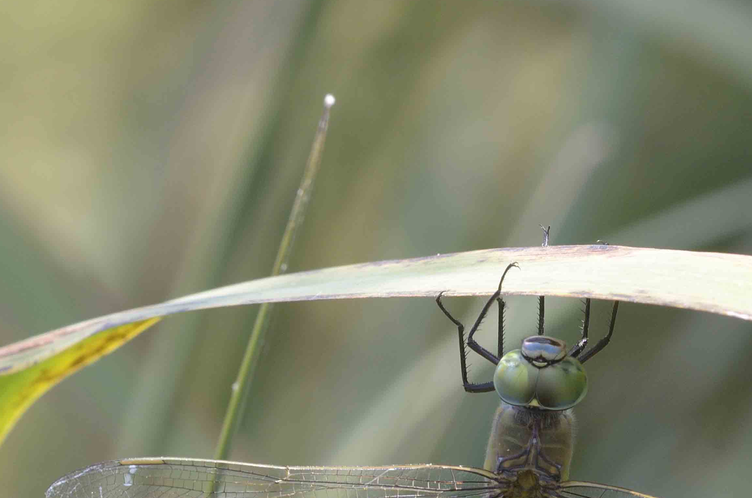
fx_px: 13364
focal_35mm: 641
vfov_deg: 2.1
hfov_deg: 3.2
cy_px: 481
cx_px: 618
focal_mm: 200
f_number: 16
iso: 400
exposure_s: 1/80
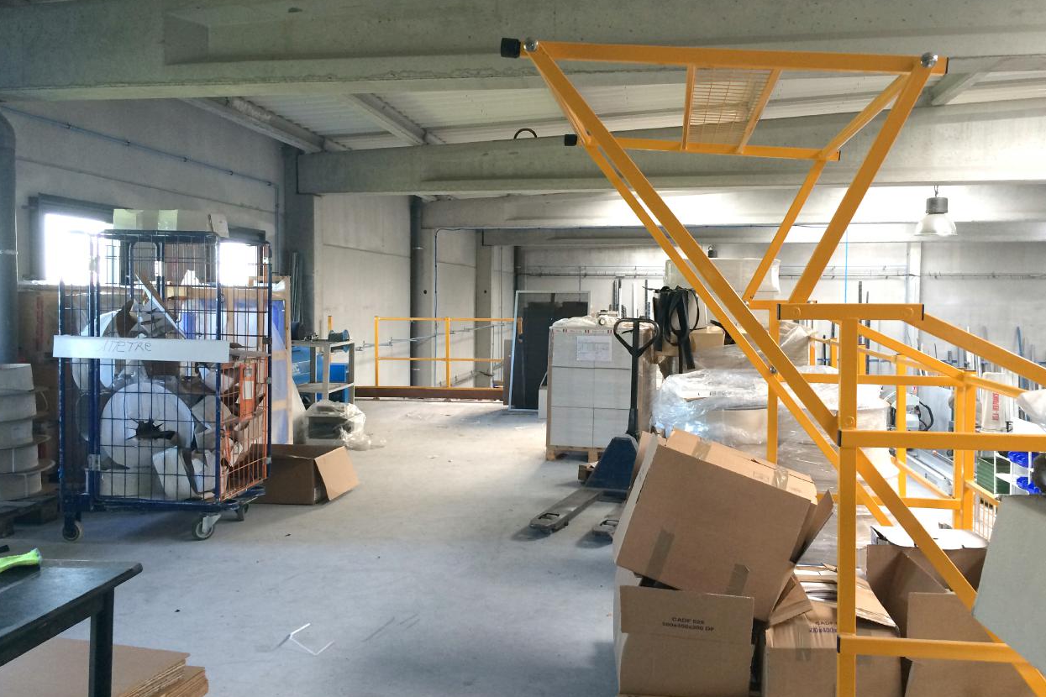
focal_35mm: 31
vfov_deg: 42.3
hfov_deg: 60.3
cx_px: 528
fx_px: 901
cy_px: 330
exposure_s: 1/33
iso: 64
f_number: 2.2
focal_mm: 4.15
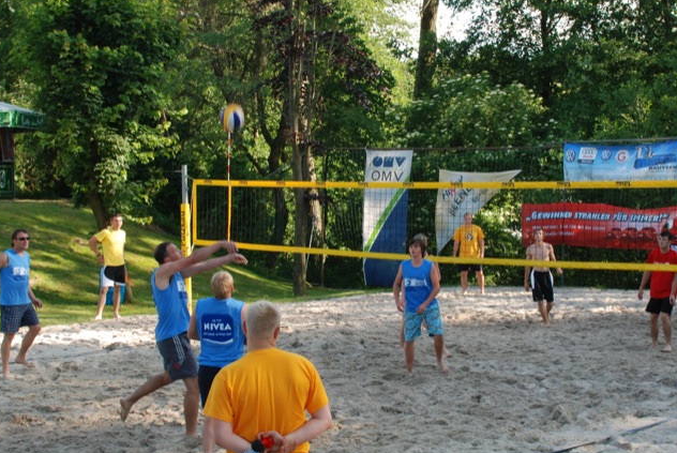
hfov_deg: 29.6
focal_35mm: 68
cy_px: 223
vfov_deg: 20.1
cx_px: 378
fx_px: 1280
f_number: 5.6
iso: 200
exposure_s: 1/125
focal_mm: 28
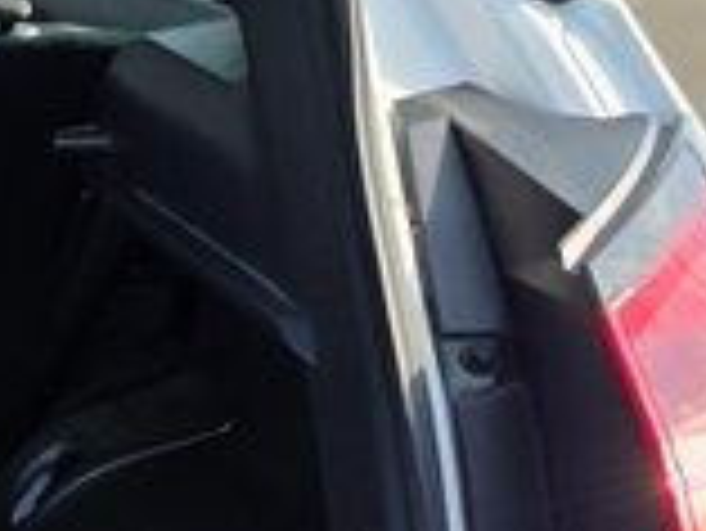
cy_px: 850
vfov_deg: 9.6
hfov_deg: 11.5
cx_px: -818
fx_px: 3062
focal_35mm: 150
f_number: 1.7
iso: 80
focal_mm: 6.3
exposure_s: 1/2099
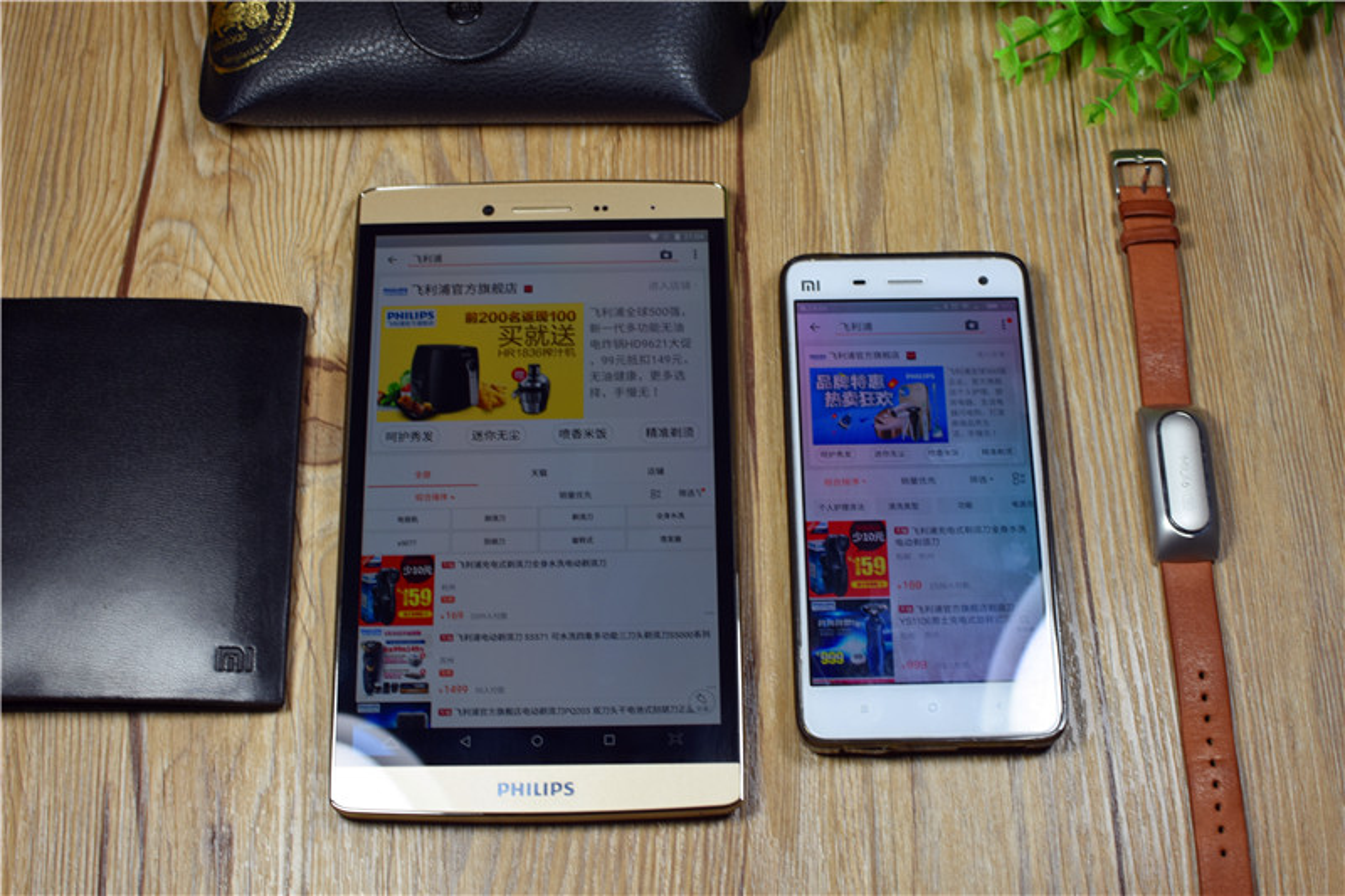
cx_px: 672
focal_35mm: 52
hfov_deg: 37.9
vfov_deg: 25.7
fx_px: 1961
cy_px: 448
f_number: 6.3
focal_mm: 35
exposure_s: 1/20
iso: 200
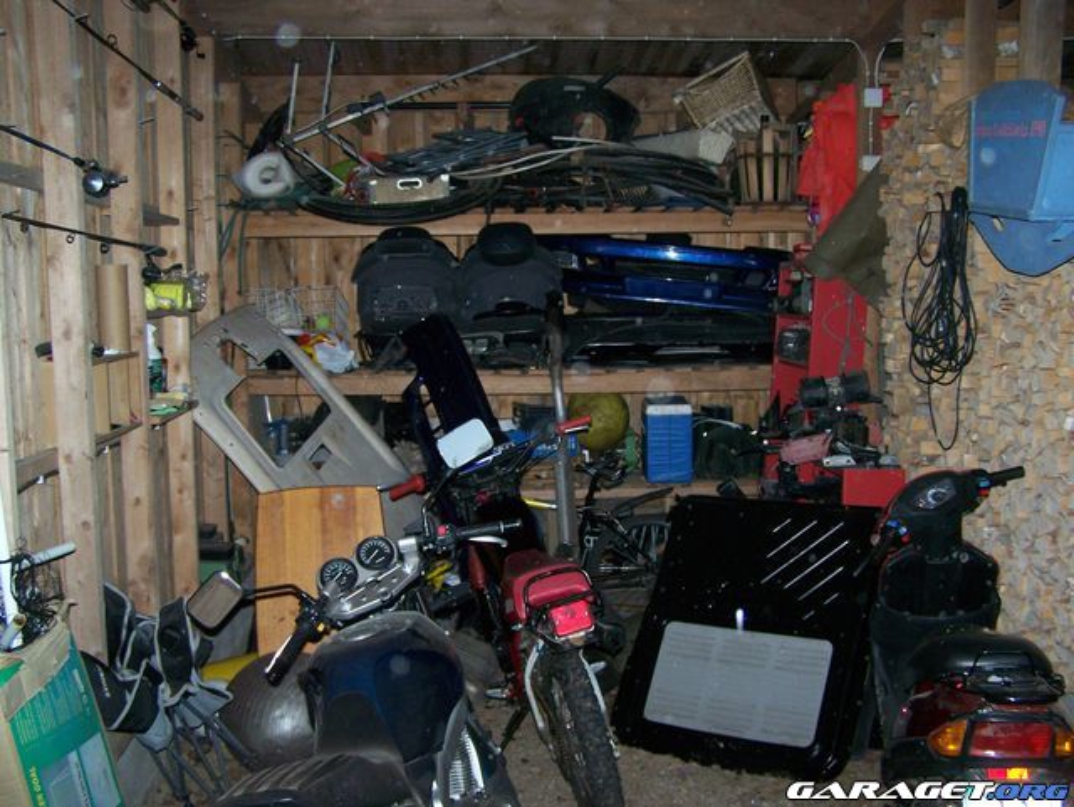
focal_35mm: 38
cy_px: 404
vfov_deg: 37.8
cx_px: 537
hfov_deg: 48.9
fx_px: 1180
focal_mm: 6.3
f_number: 2.8
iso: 200
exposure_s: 1/60
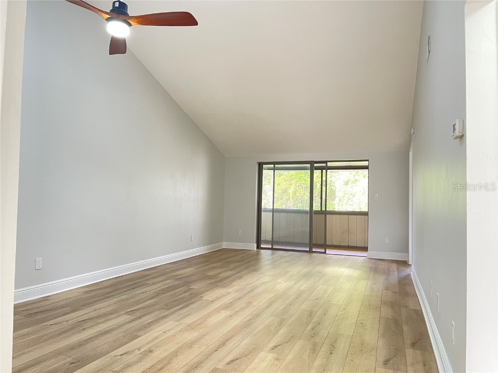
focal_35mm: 25
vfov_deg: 54.9
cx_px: 249
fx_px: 360
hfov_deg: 69.4
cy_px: 186
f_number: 1.6
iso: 160
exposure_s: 1/60
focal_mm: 5.1
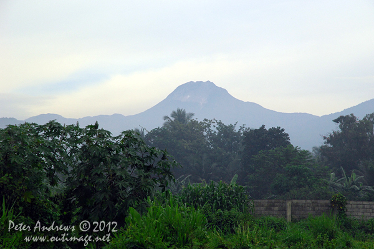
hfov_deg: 16.1
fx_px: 1323
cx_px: 187
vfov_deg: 10.7
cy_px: 124
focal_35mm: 128
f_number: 8
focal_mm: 85
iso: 400
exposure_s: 1/500
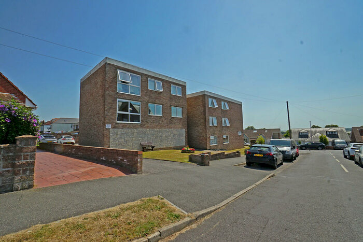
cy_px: 121
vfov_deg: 77.4
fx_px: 151
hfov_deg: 100.4
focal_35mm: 15
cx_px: 182
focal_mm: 10
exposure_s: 1/125
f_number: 14
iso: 100
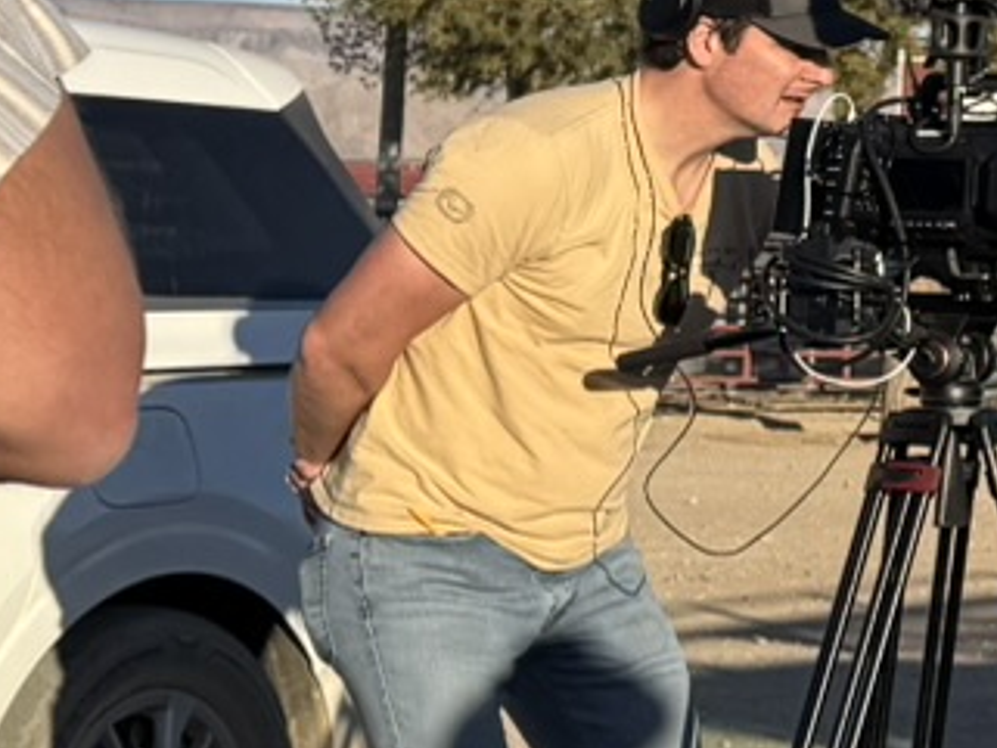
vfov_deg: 9.6
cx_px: 2242
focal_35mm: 153
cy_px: 28
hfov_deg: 11.2
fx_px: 4408
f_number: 1.78
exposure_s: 1/4049
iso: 80
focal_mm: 6.76
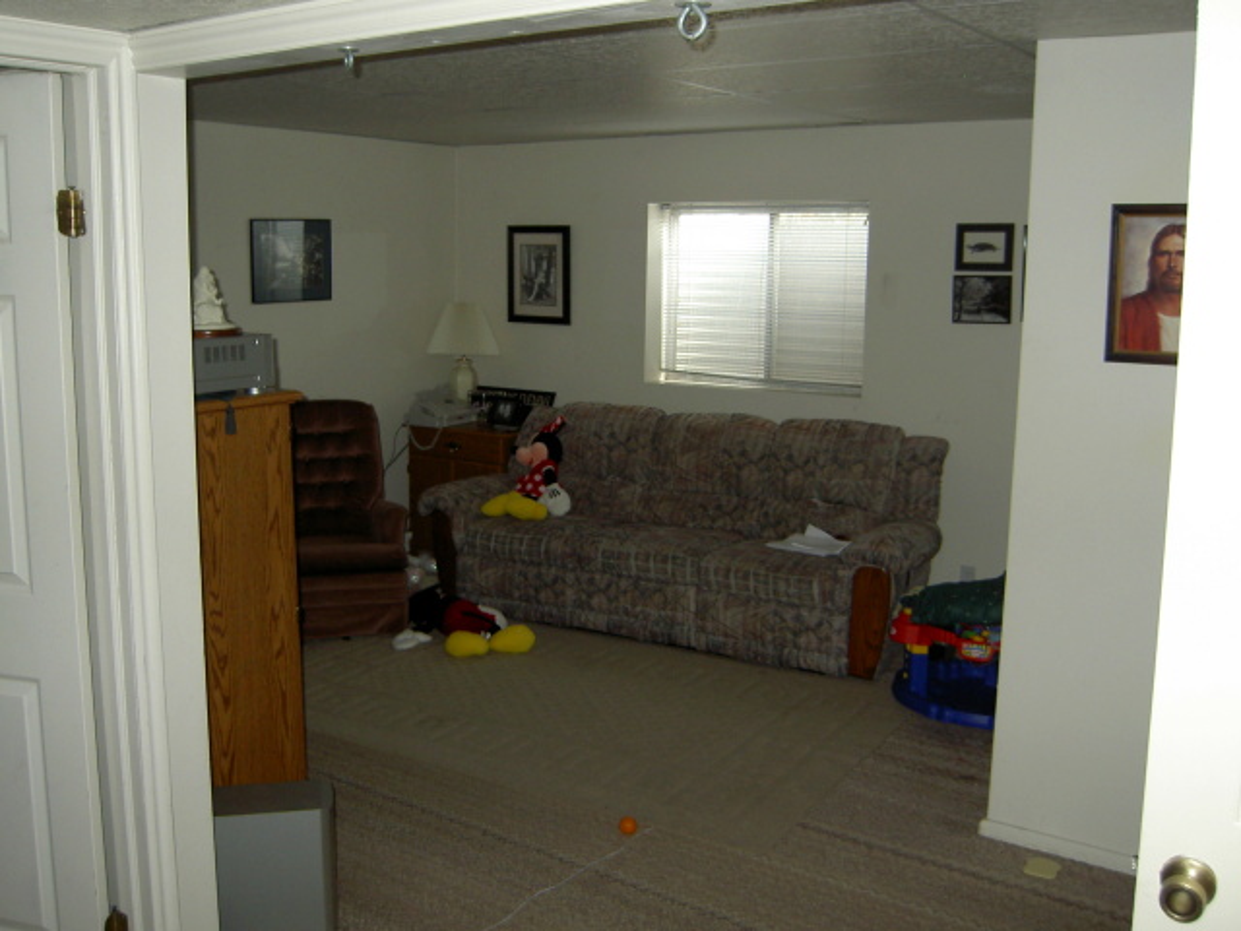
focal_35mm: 34
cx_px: 620
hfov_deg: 54.0
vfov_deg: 41.8
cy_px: 466
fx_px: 1219
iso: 100
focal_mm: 5.6
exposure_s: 1/60
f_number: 2.8
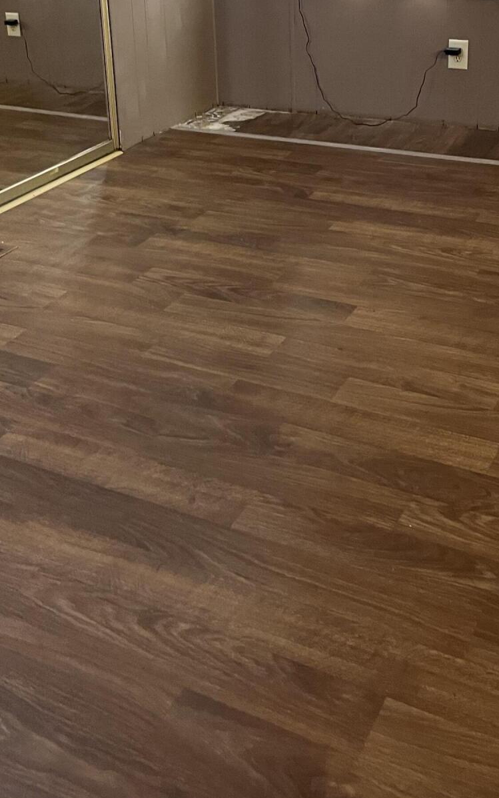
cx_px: 233
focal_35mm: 46
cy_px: 205
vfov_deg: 42.2
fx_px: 1001
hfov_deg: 28.0
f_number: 1.6
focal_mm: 5.1
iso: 400
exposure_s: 1/40
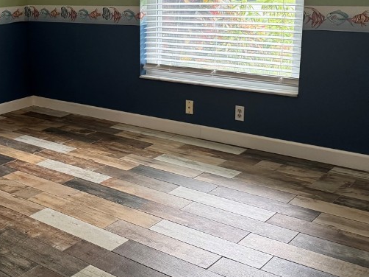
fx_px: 522
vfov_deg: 29.5
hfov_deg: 37.2
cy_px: 99
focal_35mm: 49
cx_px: 62
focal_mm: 6.76
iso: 320
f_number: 1.78
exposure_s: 1/60
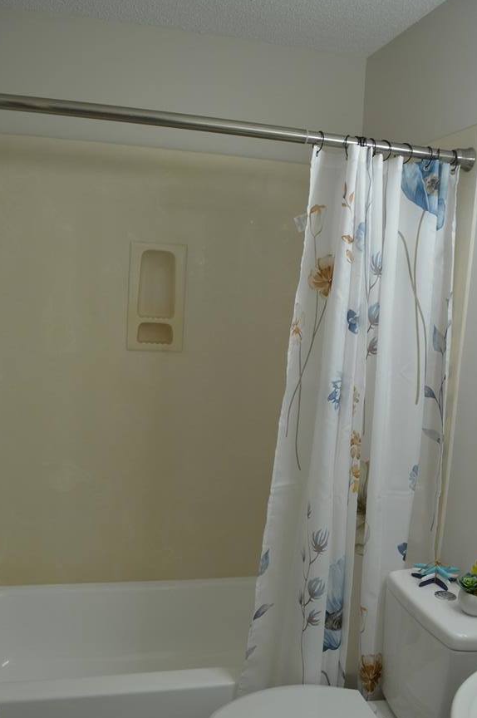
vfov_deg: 58.6
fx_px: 637
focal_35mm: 32
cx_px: 252
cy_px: 404
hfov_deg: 41.0
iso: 400
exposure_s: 1/100
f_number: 5
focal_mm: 18
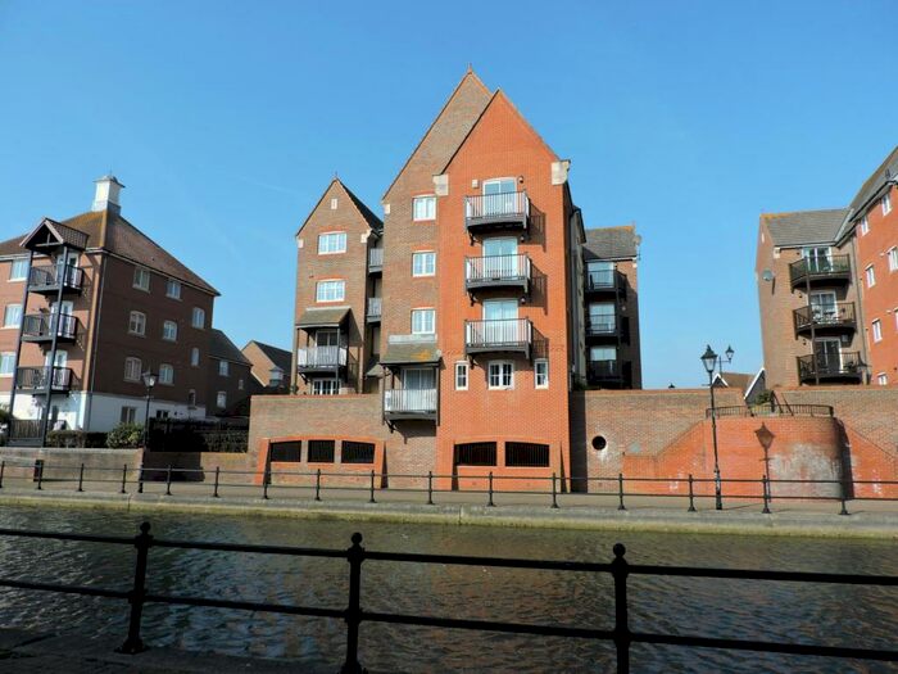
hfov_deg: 71.6
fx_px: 623
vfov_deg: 56.8
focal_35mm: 24
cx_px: 449
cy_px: 337
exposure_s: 1/1000
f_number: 3
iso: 100
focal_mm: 4.3
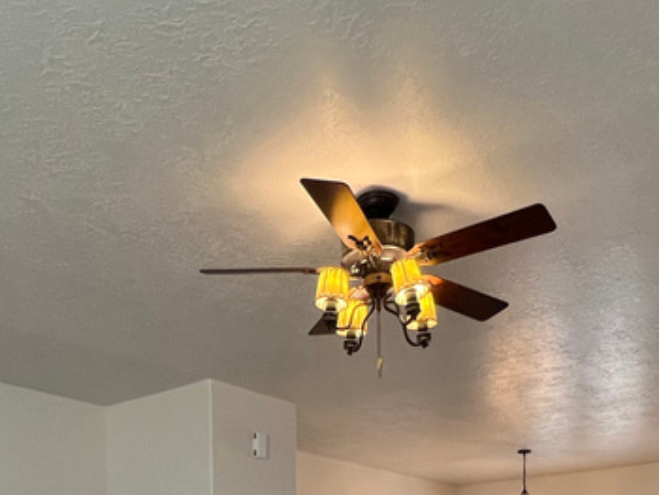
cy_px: 602
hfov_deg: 48.9
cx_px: 341
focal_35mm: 38
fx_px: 724
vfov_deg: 31.3
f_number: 1.8
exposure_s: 1/120
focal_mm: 1.57
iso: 160
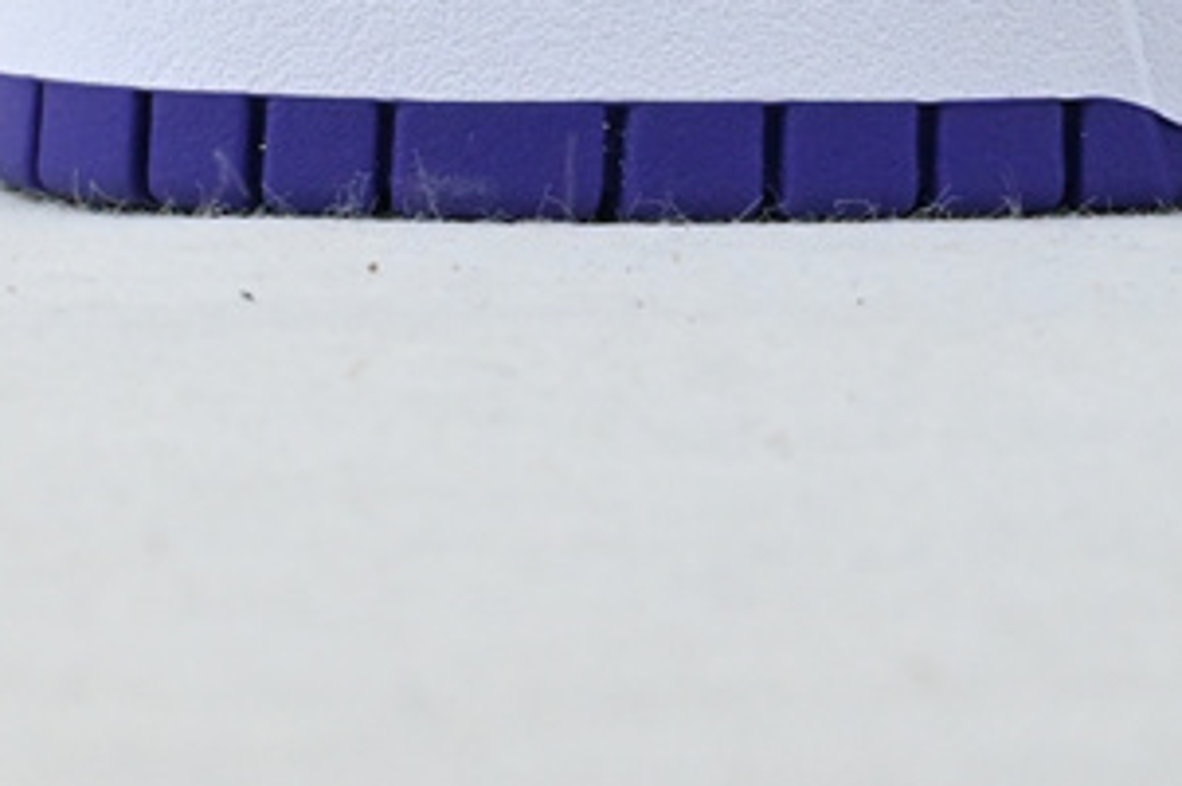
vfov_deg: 6.9
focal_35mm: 194
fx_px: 6365
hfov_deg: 10.2
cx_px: 1922
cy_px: -532
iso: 1000
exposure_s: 1/160
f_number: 10
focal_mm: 32.5
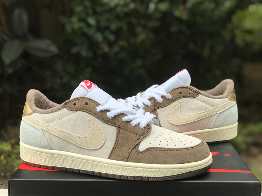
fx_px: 431
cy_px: 98
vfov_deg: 25.7
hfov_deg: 33.8
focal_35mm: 57
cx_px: 131
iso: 20
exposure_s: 1/100
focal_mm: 6.6
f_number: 2.8
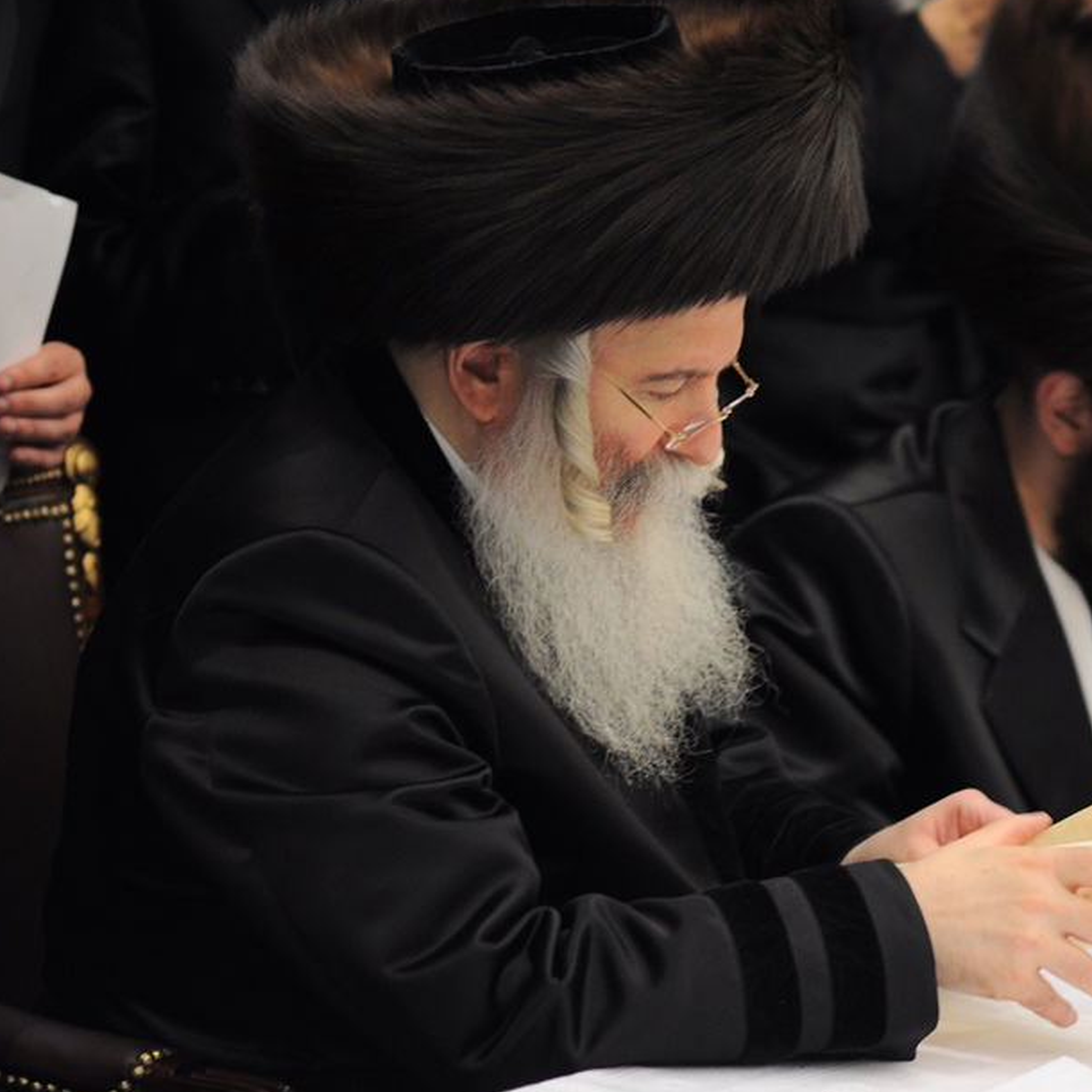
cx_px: 707
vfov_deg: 9.6
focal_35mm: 182
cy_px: 526
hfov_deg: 9.6
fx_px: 6485
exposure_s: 1/100
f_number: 2.8
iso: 640
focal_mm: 85
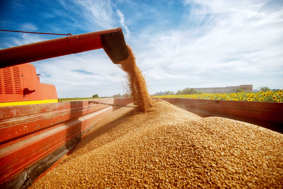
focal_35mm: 16
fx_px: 126
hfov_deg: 96.7
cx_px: 142
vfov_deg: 73.8
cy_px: 94
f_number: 4
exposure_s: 1/2000
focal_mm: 16
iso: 200
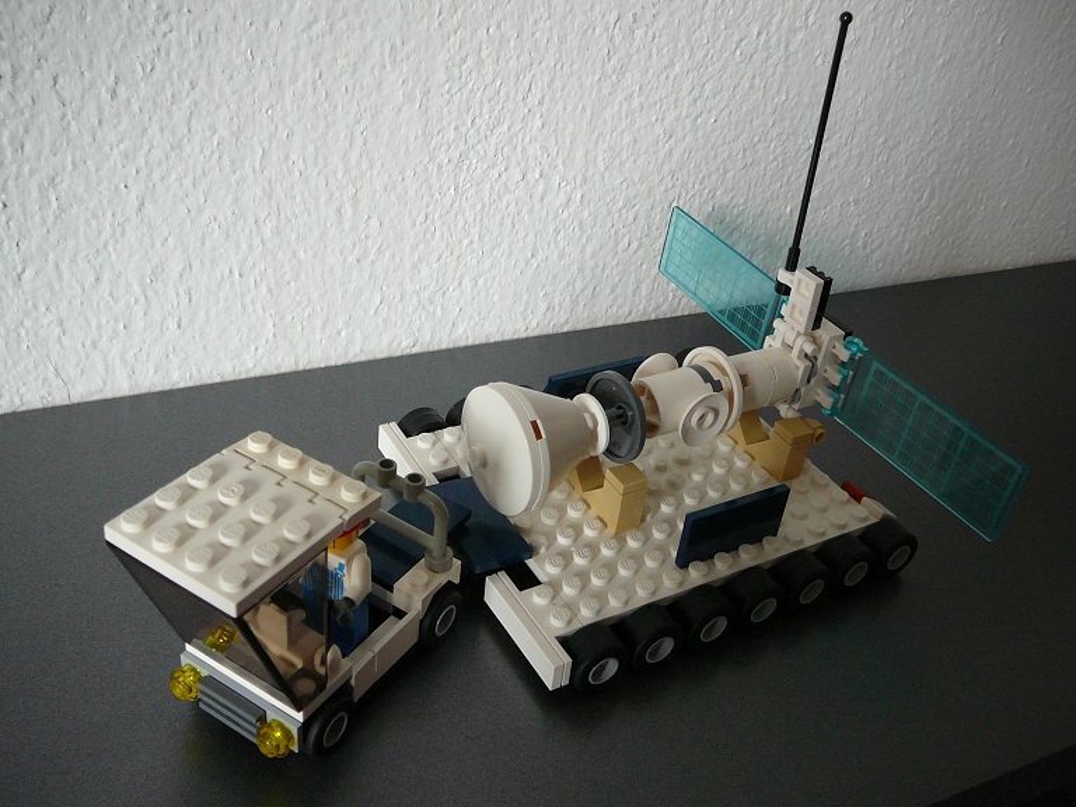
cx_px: 538
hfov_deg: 52.6
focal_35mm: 35
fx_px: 1088
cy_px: 404
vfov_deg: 40.7
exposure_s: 1/25
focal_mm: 5.2
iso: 200
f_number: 2.8
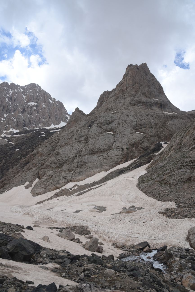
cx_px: 98
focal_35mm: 50
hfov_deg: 27.0
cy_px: 146
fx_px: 406
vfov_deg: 39.6
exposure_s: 1/125
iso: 160
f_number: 11
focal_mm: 50
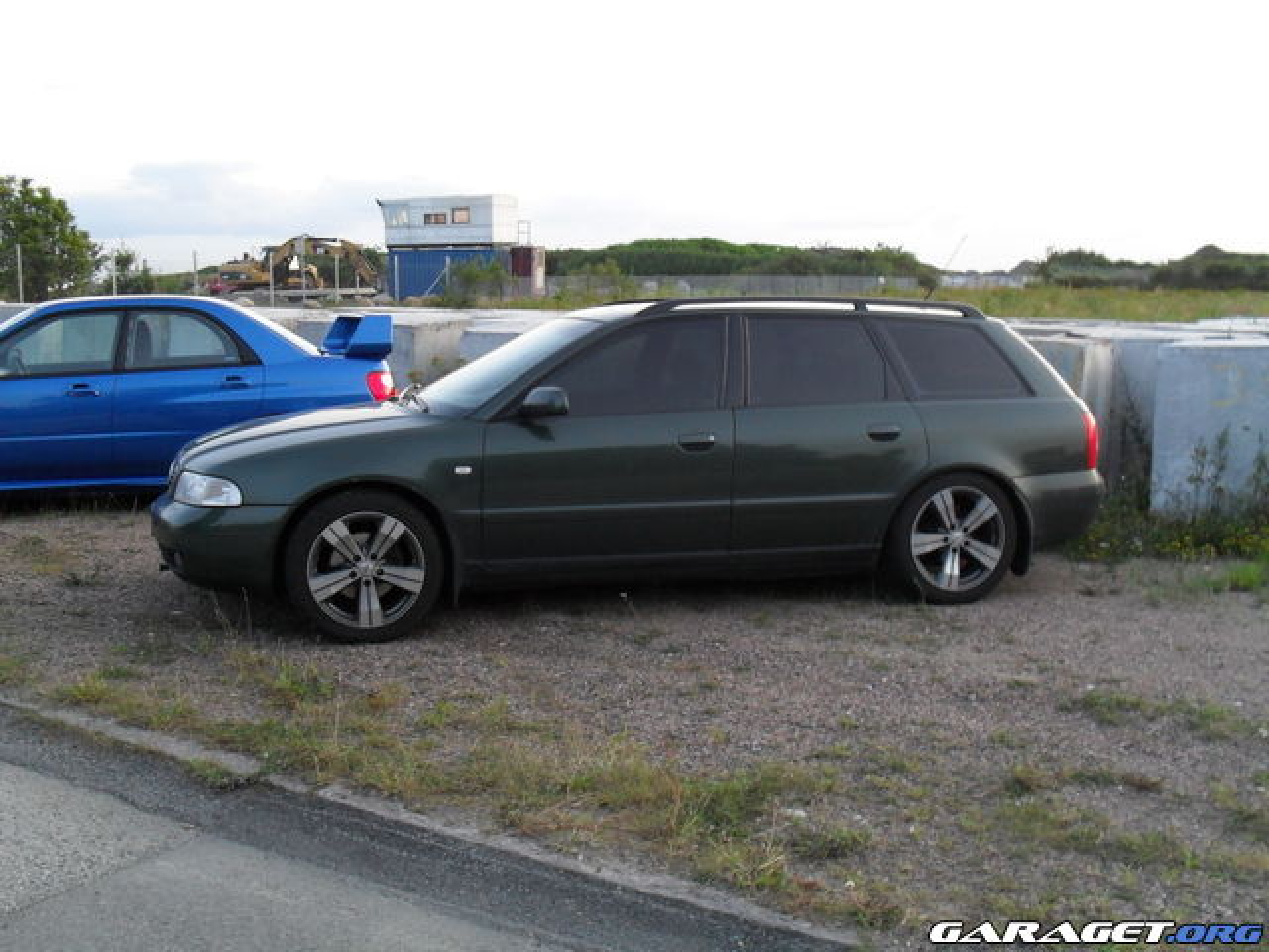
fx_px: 1283
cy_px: 476
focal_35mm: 35
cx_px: 634
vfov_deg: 40.7
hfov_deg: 52.6
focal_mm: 6.3
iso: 200
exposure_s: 1/20
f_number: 3.2
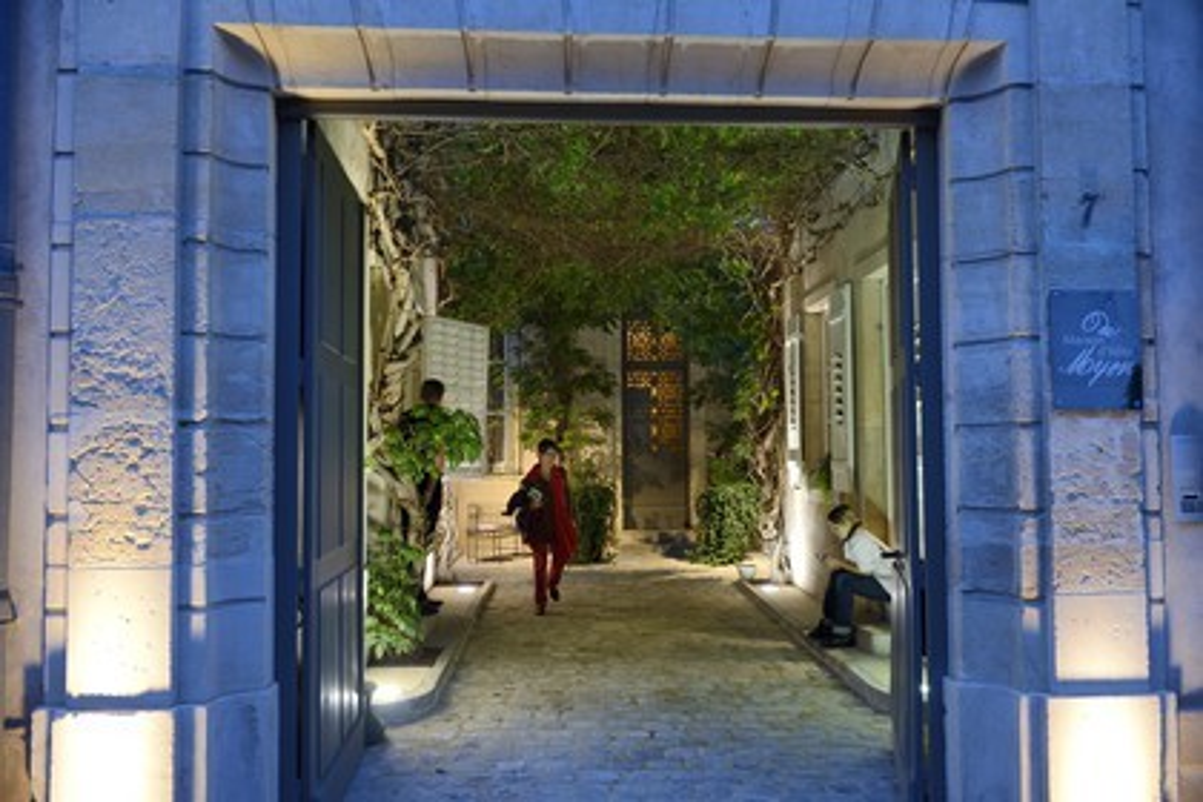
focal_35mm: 29
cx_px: 602
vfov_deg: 45.0
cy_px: 401
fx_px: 969
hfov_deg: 63.7
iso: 800
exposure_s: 1/25
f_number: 4
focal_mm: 29
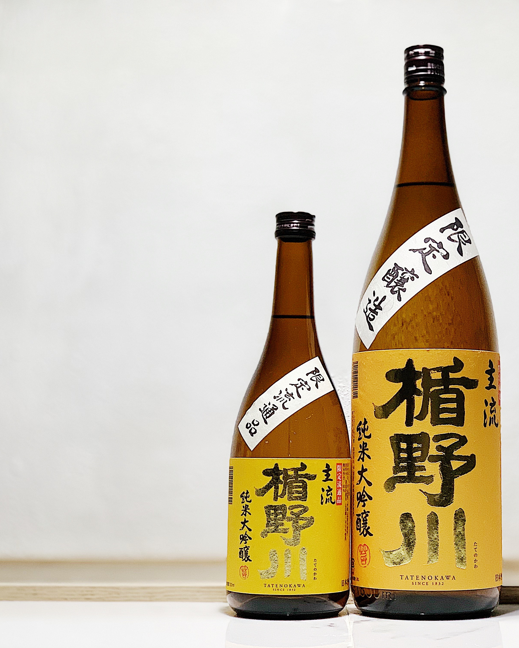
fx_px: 1306
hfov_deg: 22.3
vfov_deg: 27.9
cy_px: 325
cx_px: 368
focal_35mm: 68
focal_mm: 6
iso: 100
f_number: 2.4
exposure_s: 1/50
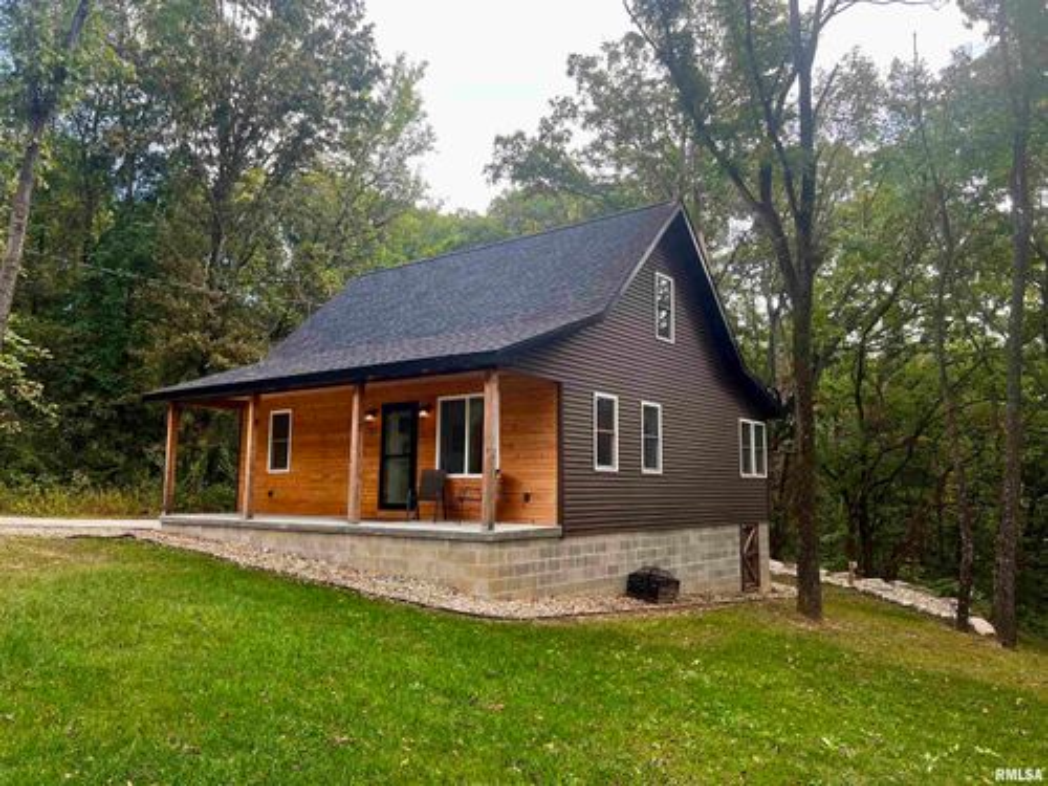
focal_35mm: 26
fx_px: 787
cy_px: 393
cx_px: 524
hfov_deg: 67.3
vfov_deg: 53.1
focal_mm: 5.7
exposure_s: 1/359
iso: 50
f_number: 1.5
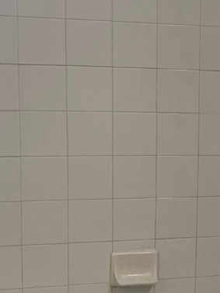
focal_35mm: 106
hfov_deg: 13.3
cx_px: 317
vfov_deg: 18.5
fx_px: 898
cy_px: 201
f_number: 1.6
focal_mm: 5.1
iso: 80
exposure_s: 1/120
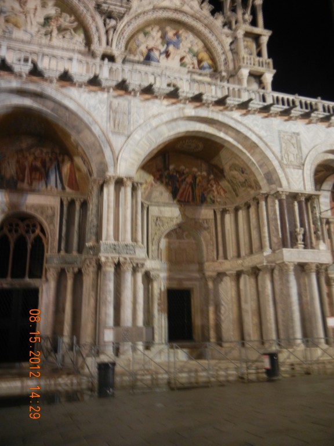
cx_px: 167
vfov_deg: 60.0
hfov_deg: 46.8
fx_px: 386
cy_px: 223
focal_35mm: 30
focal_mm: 5.4
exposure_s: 1
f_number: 3.5
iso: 360
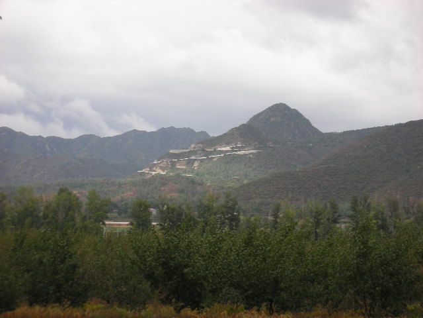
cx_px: 212
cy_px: 159
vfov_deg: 14.1
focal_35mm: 105
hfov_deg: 18.7
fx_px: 1283
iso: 50
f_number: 5.4
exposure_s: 1/81.7
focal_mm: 17.4
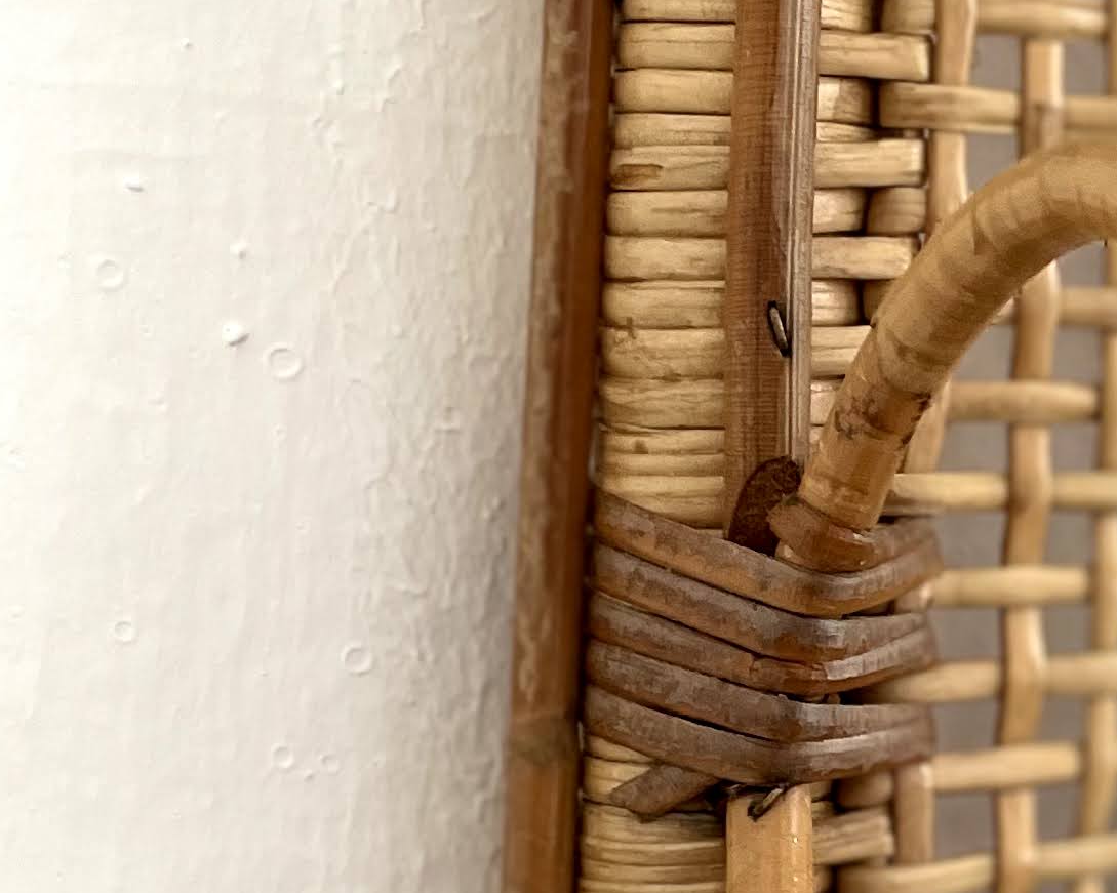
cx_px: 1510
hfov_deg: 18.7
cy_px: 686
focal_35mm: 94
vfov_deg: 16.3
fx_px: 3107
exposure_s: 1/60
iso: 200
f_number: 1.6
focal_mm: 4.2
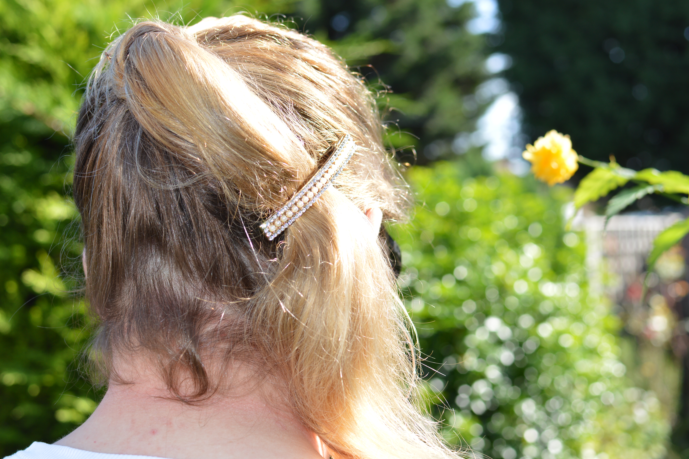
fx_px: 1024
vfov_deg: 25.3
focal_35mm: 54
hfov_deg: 37.2
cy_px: 229
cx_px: 349
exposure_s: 1/200
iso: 100
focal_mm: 35
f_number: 5
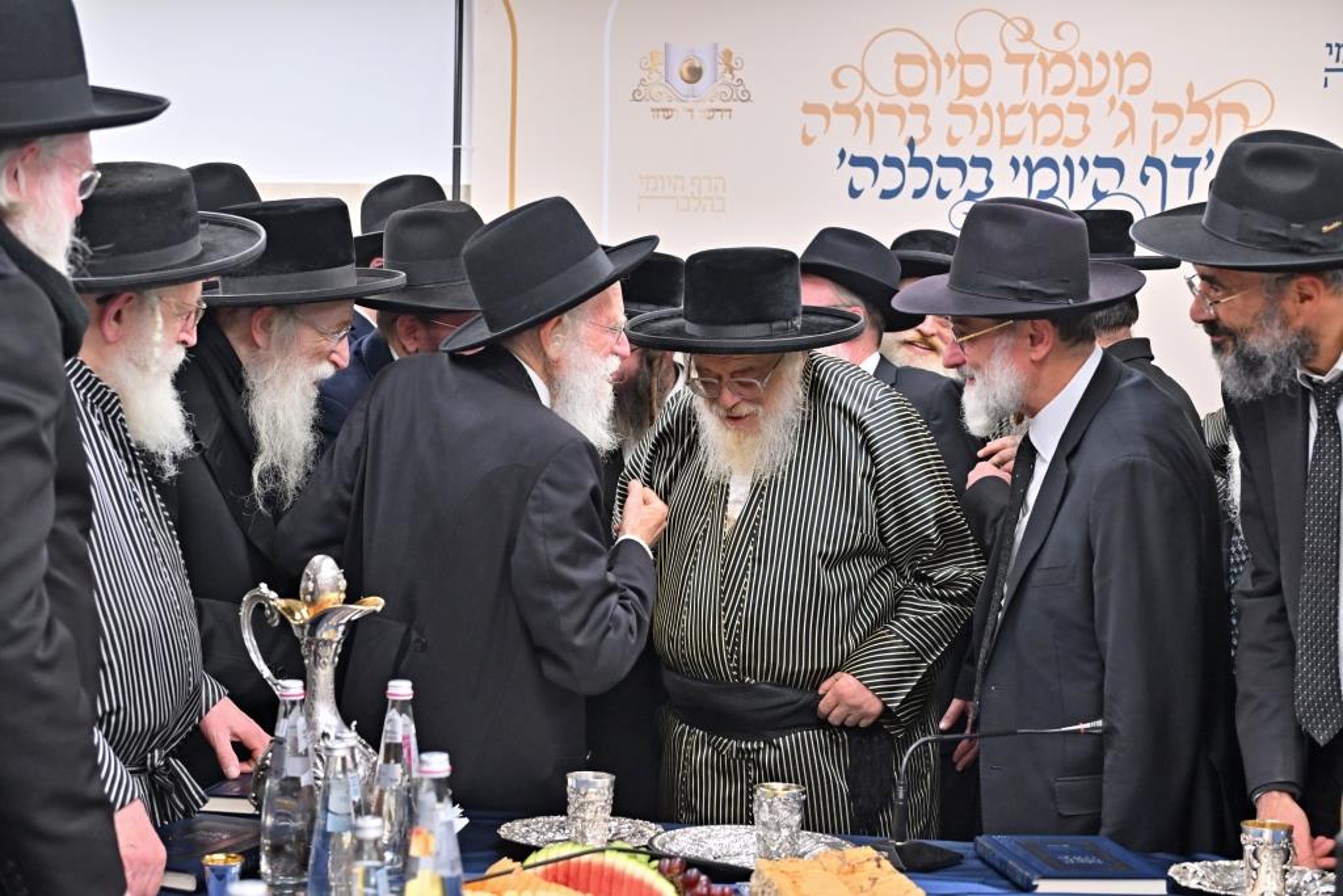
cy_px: 448
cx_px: 672
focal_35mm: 55
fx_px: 2052
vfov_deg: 24.6
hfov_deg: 36.2
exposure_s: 1/200
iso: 1000
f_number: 4
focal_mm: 55
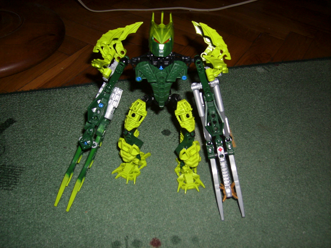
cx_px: 166
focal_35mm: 32
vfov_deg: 44.2
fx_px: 306
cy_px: 124
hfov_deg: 56.8
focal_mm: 5.99
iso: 50
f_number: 7.1
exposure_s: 1/30
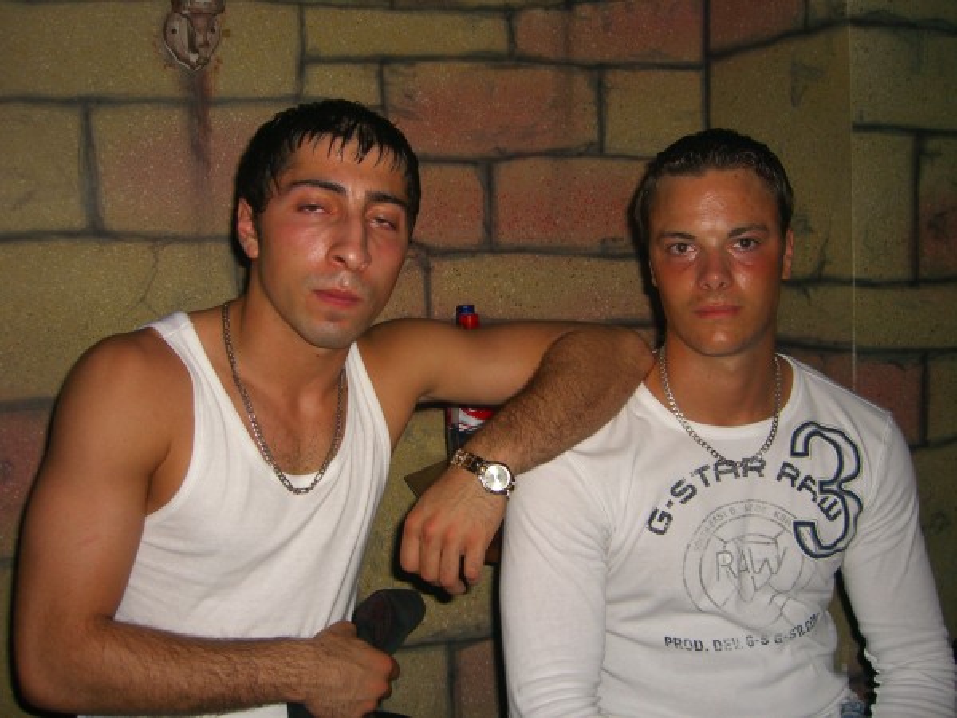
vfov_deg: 37.7
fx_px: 1051
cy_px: 359
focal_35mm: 38
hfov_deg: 49.0
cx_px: 478
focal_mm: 7.9
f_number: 2.8
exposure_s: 1/60
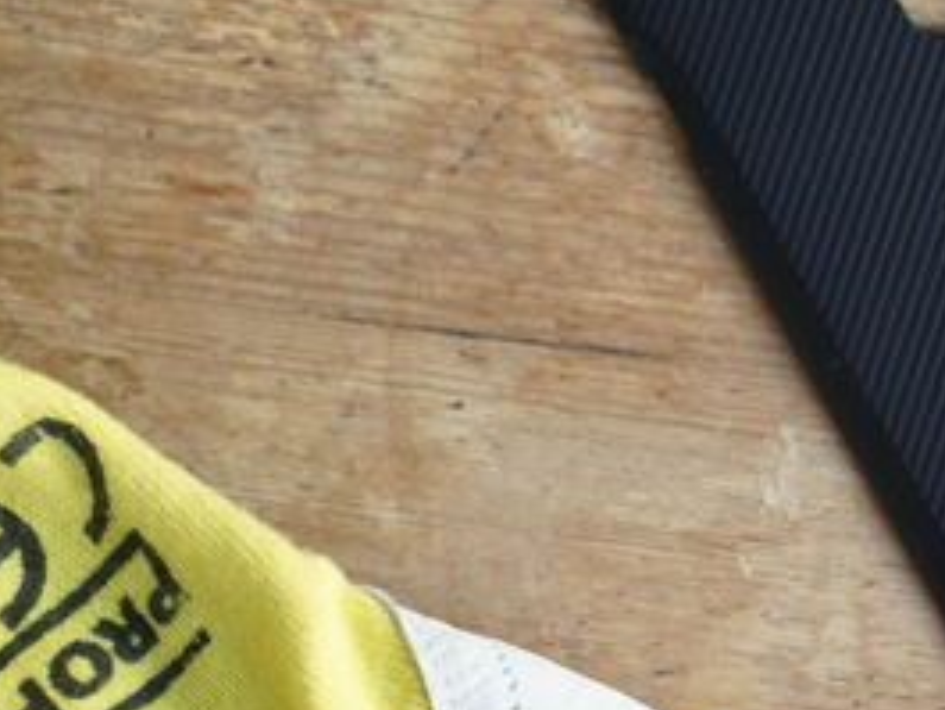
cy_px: 257
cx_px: 1466
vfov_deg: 9.0
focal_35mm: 165
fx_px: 4506
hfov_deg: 11.4
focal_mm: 55
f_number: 3.2
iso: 250
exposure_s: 1/125
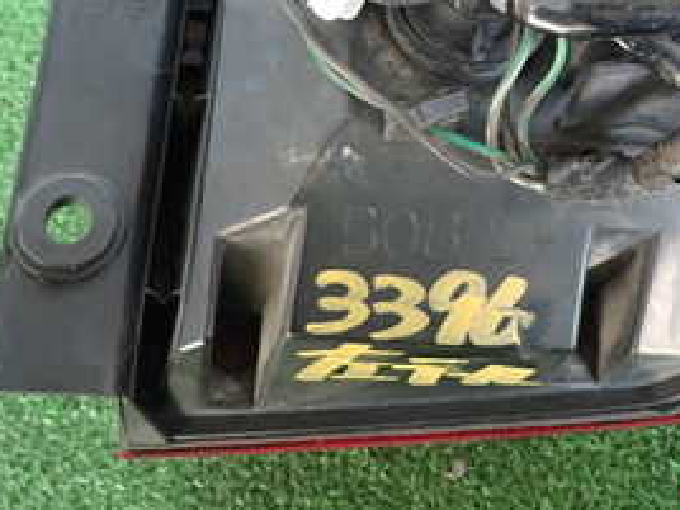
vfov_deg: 24.5
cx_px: 500
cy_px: -38
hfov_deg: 33.7
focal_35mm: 56
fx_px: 1100
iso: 200
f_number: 2
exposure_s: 1/50
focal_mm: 4.5
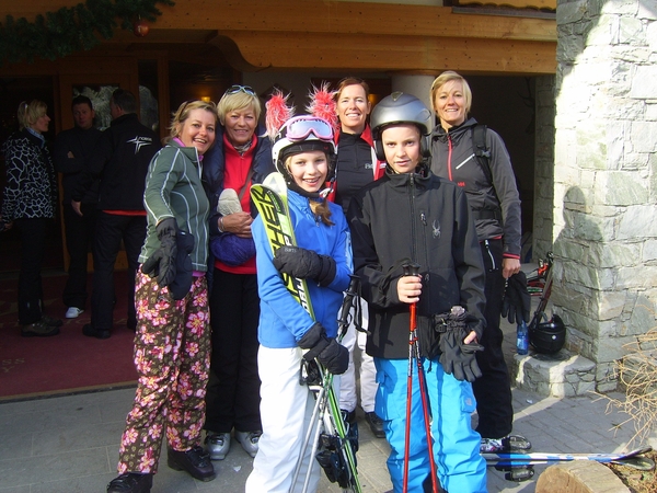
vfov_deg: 37.7
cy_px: 246
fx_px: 721
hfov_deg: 49.0
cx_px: 328
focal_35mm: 38
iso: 50
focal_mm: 7.8
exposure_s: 1/100
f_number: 3.5
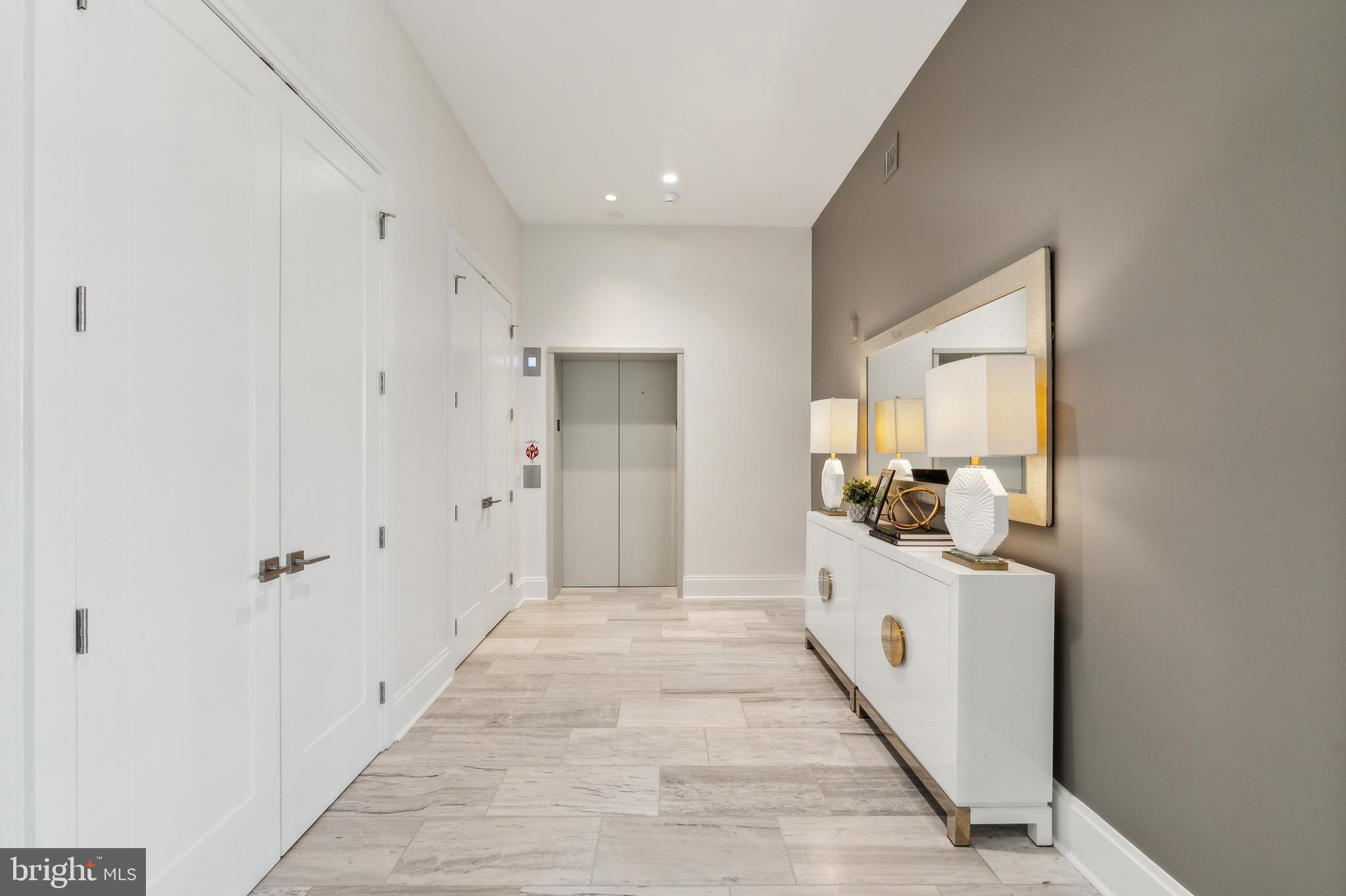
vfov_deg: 81.2
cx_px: 673
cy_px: 448
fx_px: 523
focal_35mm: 14
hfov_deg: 104.3
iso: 400
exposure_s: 1/25
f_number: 8
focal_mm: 14
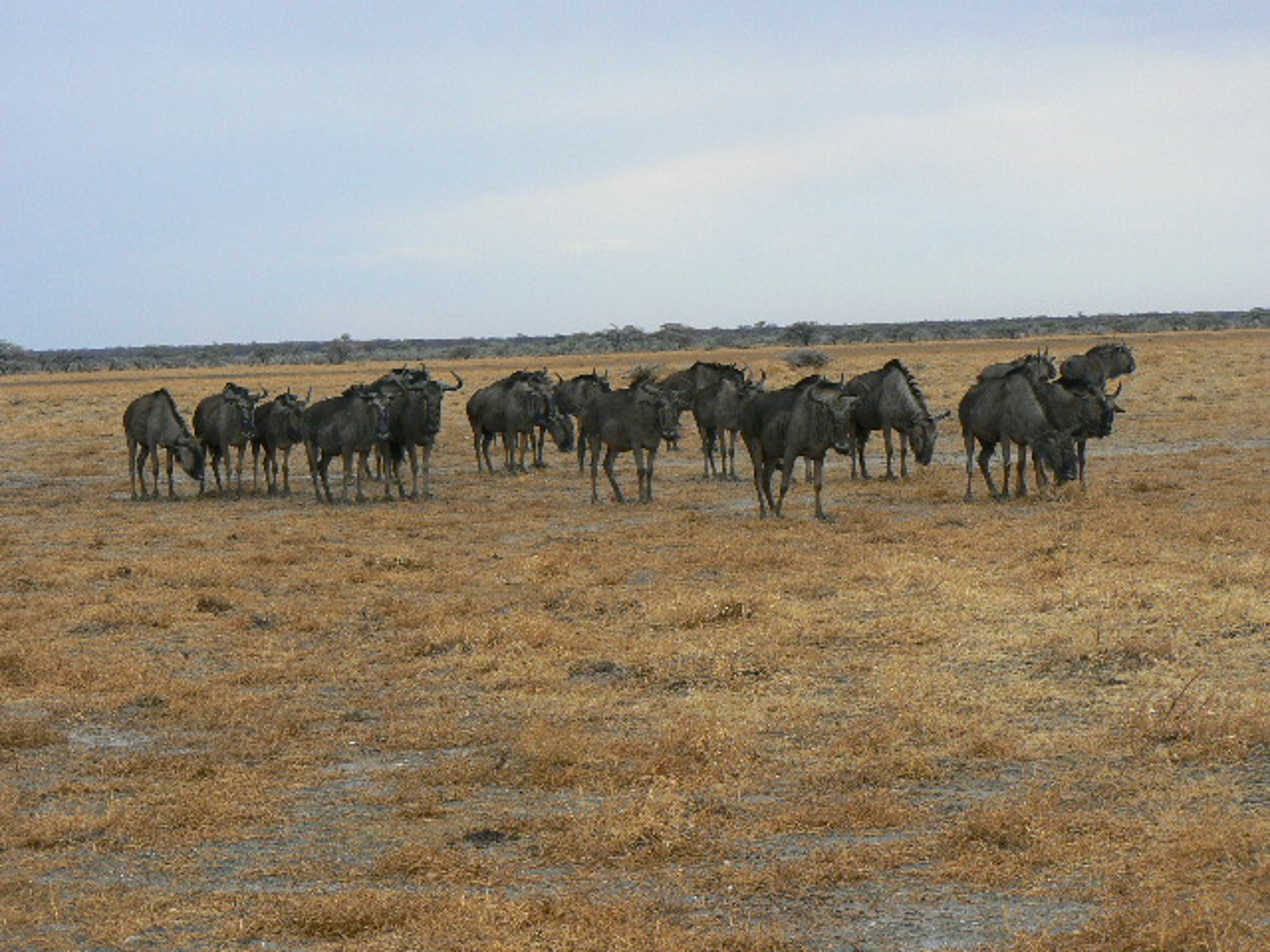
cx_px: 635
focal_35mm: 109
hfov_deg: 18.0
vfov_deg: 13.6
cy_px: 476
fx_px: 3999
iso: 80
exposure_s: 1/100
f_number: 5
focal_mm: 18.2
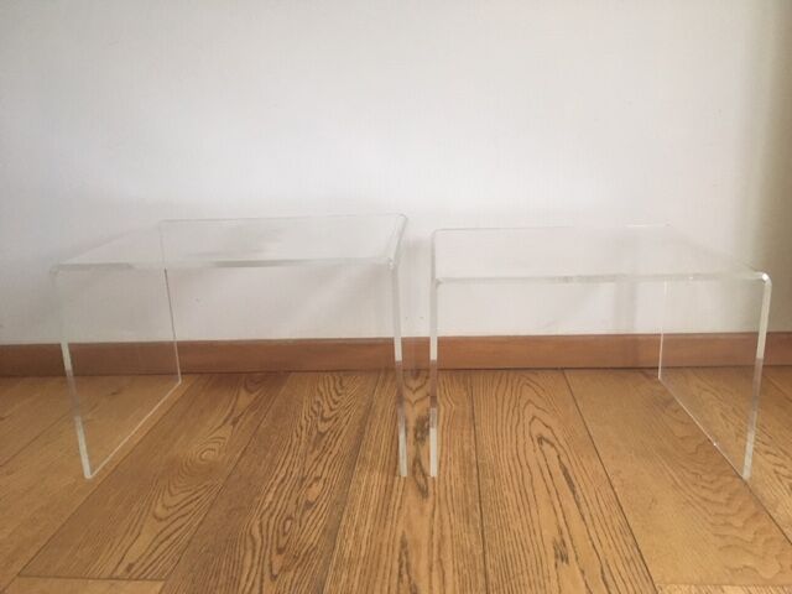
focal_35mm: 29
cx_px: 396
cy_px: 297
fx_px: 664
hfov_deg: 61.7
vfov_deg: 48.2
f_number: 2.2
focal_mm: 4.15
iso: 200
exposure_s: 1/25
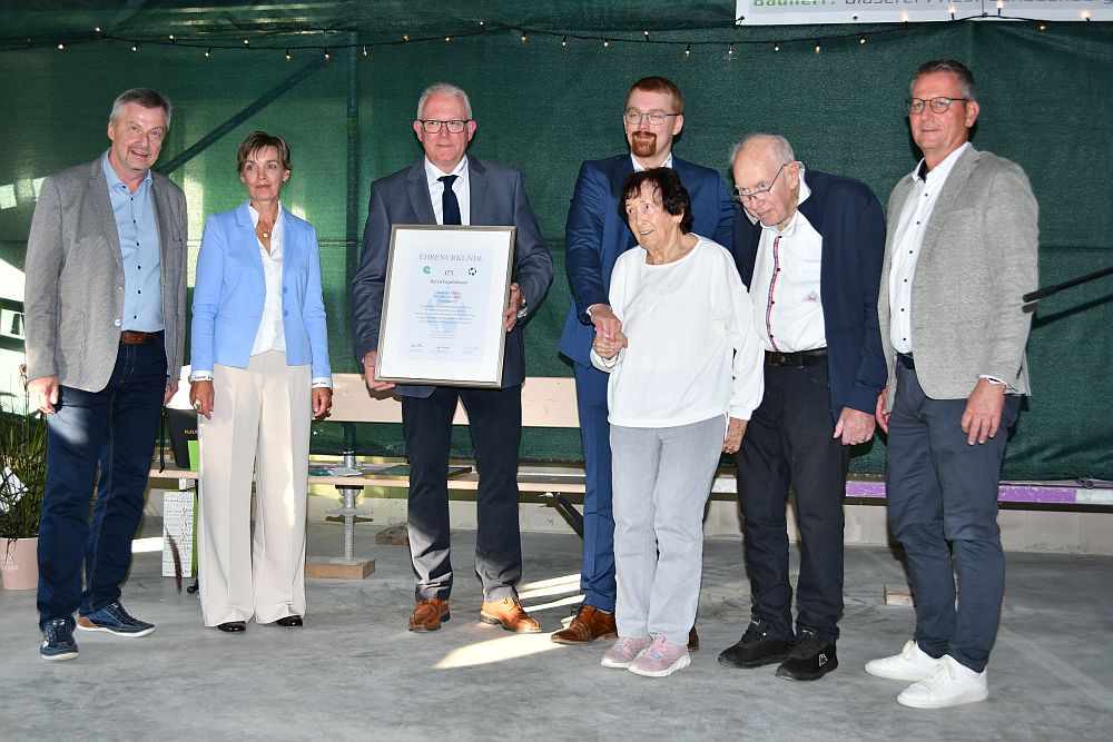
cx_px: 556
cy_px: 371
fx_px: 1299
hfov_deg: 46.4
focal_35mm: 42
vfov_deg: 31.9
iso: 200
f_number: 5
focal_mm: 28
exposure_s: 1/60
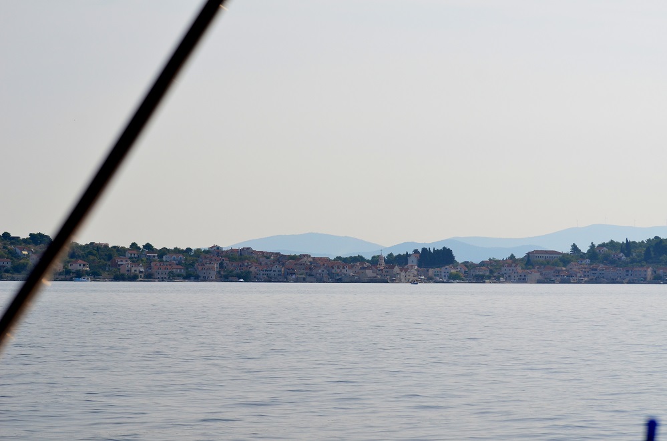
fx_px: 1941
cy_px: 220
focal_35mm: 105
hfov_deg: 19.5
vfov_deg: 13.0
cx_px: 334
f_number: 5.6
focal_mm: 70
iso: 400
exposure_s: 1/4000
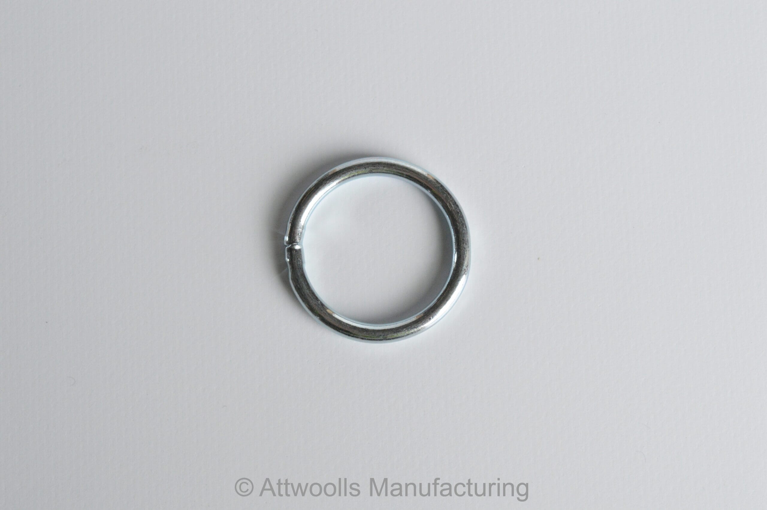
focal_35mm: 72
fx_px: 1533
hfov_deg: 28.1
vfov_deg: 18.9
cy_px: 255
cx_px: 384
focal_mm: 48
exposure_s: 1/80
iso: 1000
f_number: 13
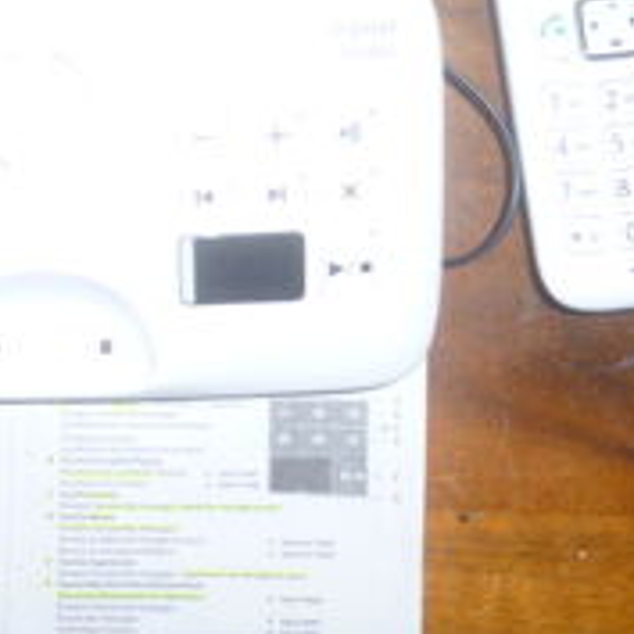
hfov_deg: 28.2
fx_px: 1243
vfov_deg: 28.1
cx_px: 168
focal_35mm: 60
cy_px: 147
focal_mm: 4.5
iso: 100
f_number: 3.1
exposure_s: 1/60
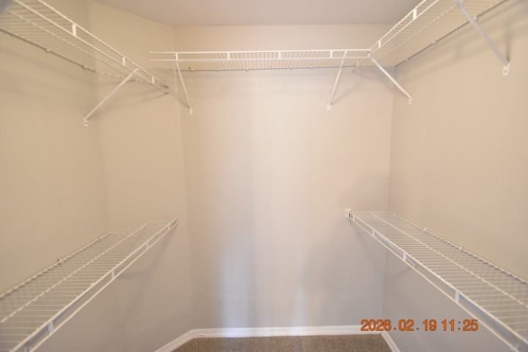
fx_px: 220
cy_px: 176
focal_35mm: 15
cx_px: 264
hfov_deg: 100.4
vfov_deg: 77.3
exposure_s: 1/15
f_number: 3.5
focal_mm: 10
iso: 800
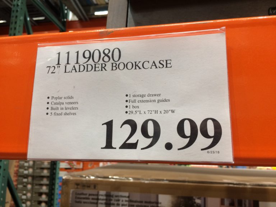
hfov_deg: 61.7
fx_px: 231
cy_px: 104
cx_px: 138
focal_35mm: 29
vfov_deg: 48.2
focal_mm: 4.15
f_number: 2.2
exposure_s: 1/30
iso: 64
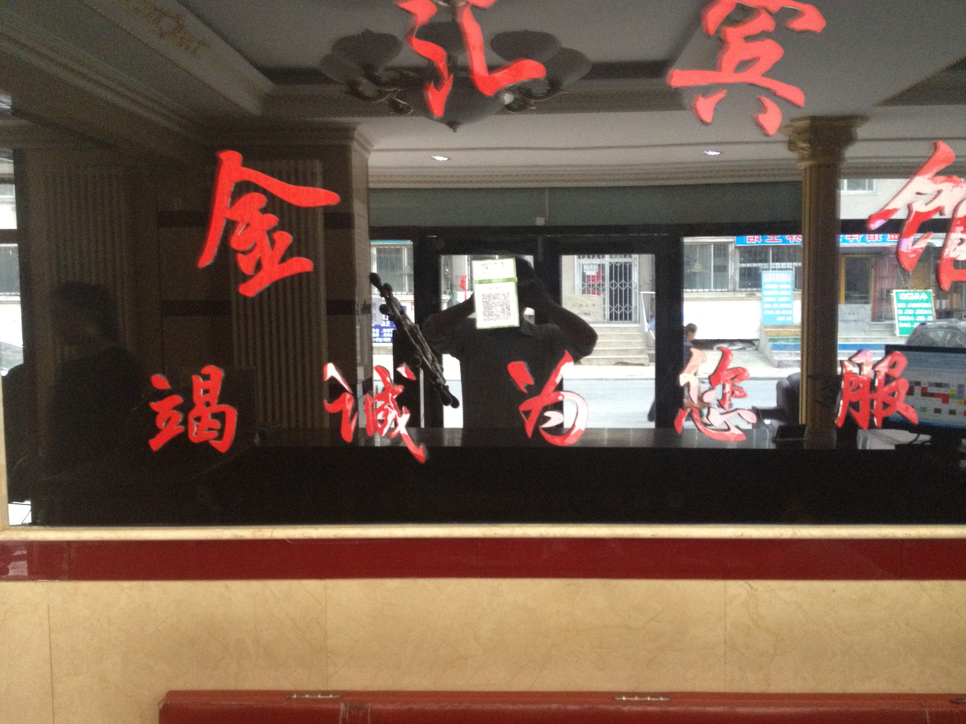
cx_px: 483
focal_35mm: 35
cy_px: 362
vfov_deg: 40.7
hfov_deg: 52.6
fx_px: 977
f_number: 2.4
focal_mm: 4.28
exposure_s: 1/17
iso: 400
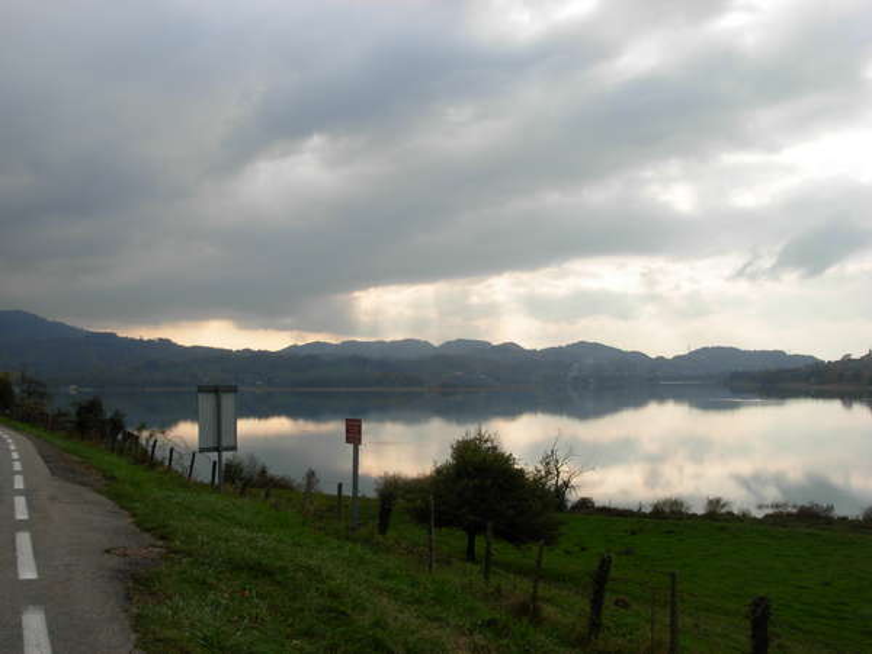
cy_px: 327
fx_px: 957
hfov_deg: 49.0
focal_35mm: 38
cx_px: 436
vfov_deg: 37.7
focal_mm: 6.3
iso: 79
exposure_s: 1/373
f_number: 4.9
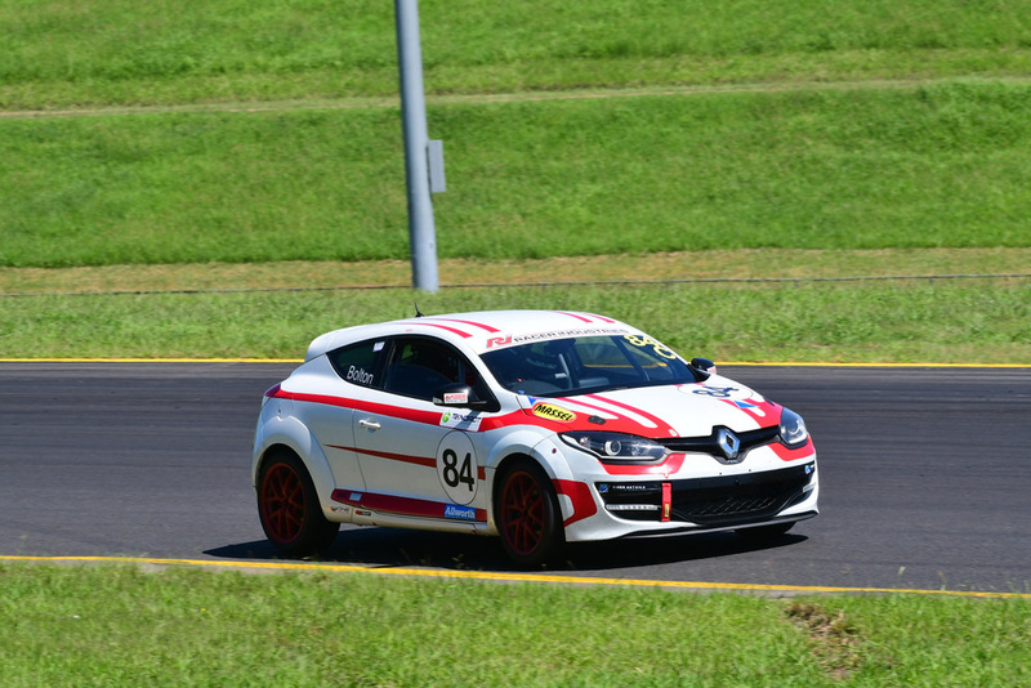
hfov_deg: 6.9
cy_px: 344
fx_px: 8594
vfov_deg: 4.6
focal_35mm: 300
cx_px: 516
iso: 500
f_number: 11
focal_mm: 200
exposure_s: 1/640
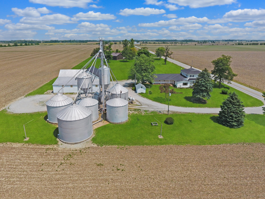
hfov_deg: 76.3
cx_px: 125
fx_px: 168
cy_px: 92
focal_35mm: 22
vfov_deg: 61.0
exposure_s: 1/1912
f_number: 2.8
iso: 100
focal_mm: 3.61
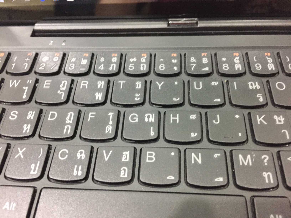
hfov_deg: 61.7
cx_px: 146
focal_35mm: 29
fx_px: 244
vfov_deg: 48.2
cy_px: 109
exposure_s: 1/17
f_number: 2.2
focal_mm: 4.15
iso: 320
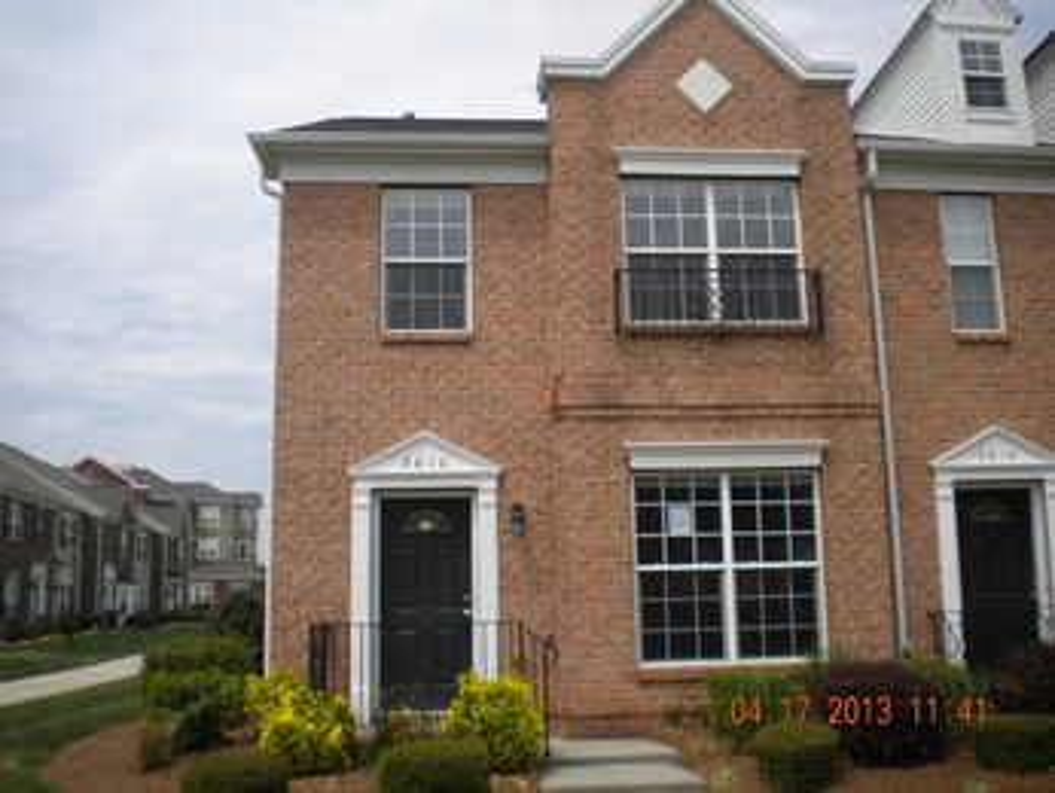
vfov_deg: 40.7
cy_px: 396
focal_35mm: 35
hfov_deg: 52.6
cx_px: 528
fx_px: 1067
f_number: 4.6
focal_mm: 6.3
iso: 80
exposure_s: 1/926
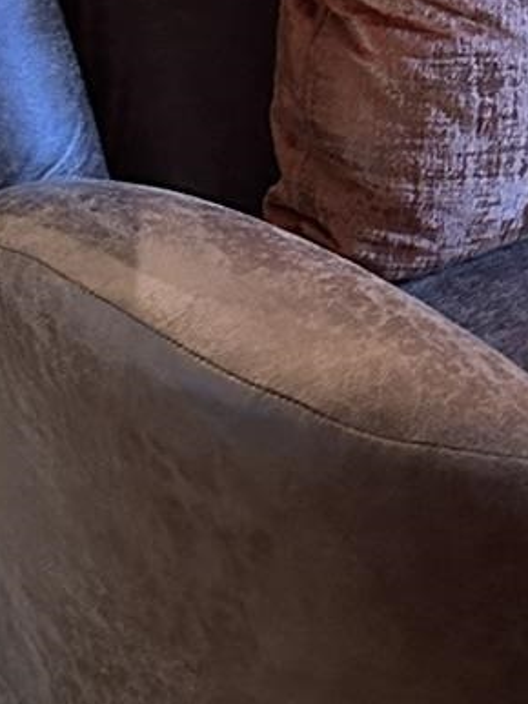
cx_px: 852
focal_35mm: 127
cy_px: -9
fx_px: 2584
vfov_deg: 15.2
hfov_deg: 11.1
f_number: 1.78
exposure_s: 1/40
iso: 800
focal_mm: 6.86
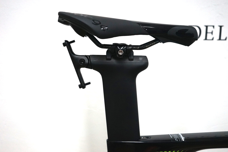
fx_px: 272
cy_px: 76
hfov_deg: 45.5
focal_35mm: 43
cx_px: 114
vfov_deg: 31.1
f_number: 4.5
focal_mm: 43
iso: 2000
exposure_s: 1/160
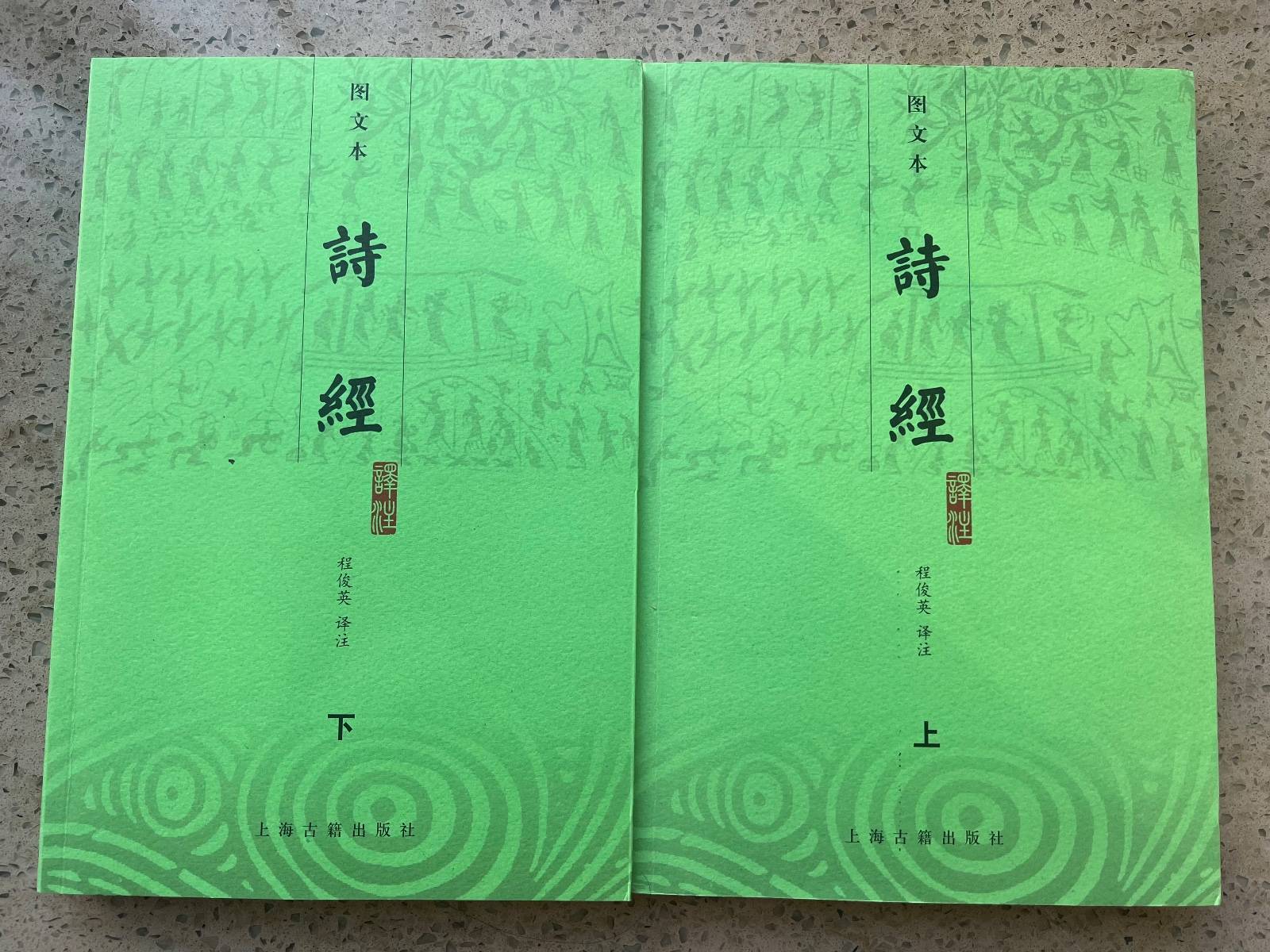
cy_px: 476
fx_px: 954
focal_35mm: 26
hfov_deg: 67.3
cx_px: 635
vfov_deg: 53.1
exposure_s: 1/526
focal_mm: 5.7
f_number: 1.5
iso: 50
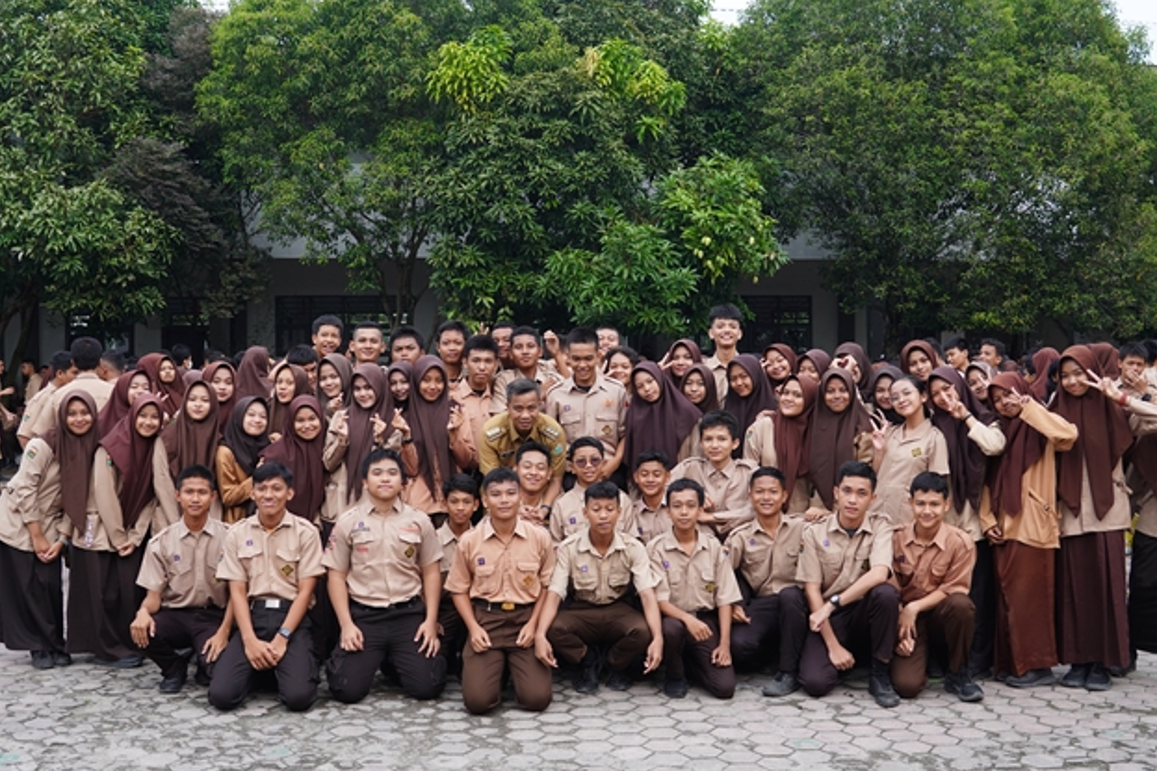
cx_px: 568
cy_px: 393
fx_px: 1189
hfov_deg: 51.9
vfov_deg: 35.9
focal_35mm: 37
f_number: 4
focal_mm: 24
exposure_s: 1/400
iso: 200
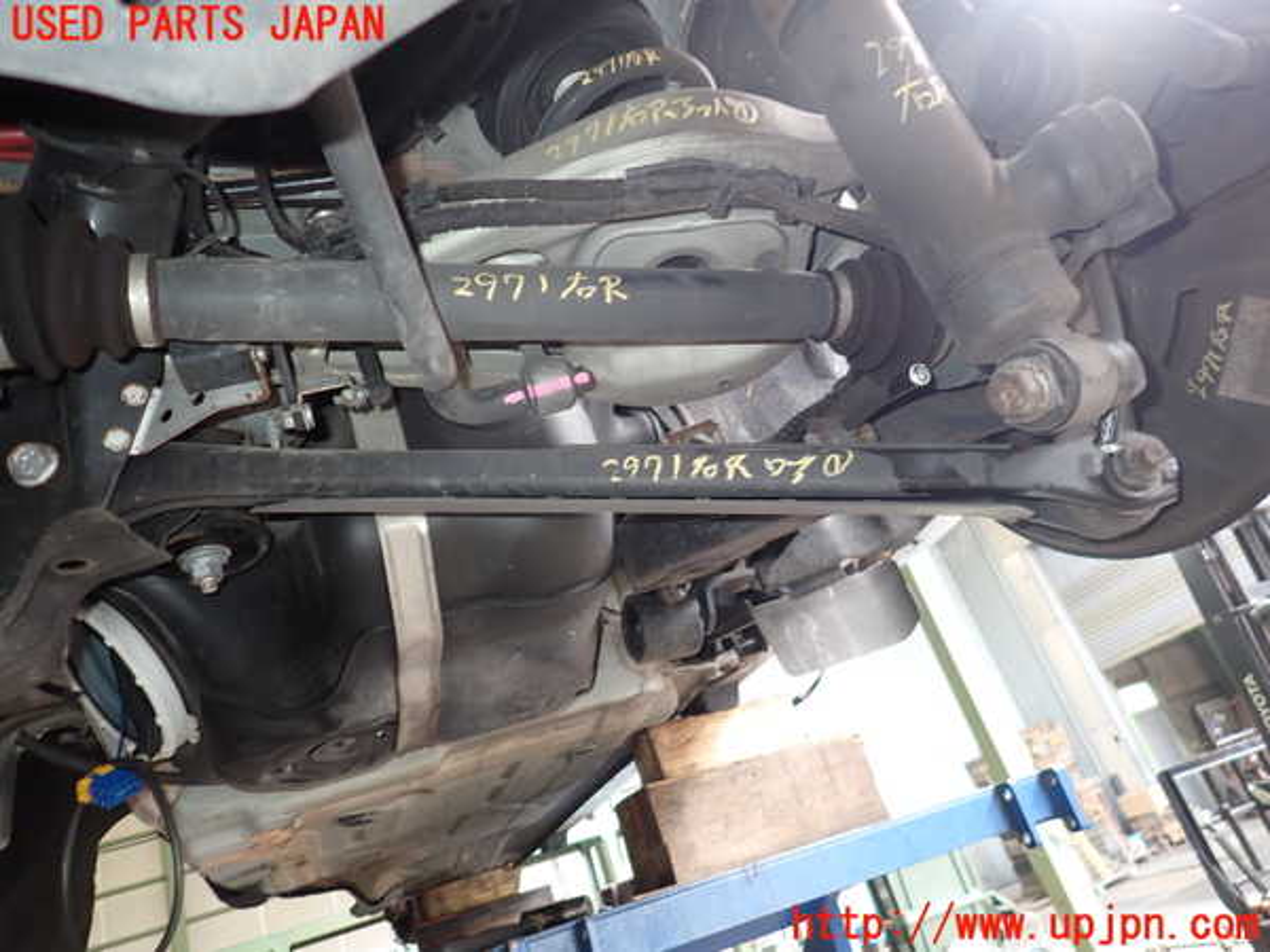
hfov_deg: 69.4
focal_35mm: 25
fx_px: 917
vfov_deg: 54.9
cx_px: 635
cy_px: 476
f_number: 2
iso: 200
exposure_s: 1/30
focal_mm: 4.5
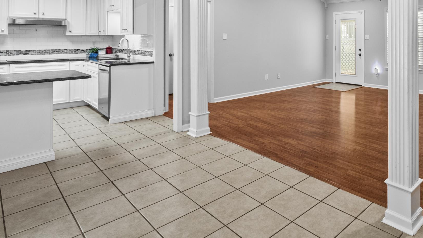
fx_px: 269
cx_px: 321
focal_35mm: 24
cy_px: 36
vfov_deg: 44.5
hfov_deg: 70.8
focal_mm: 10
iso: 400
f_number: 8
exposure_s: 1
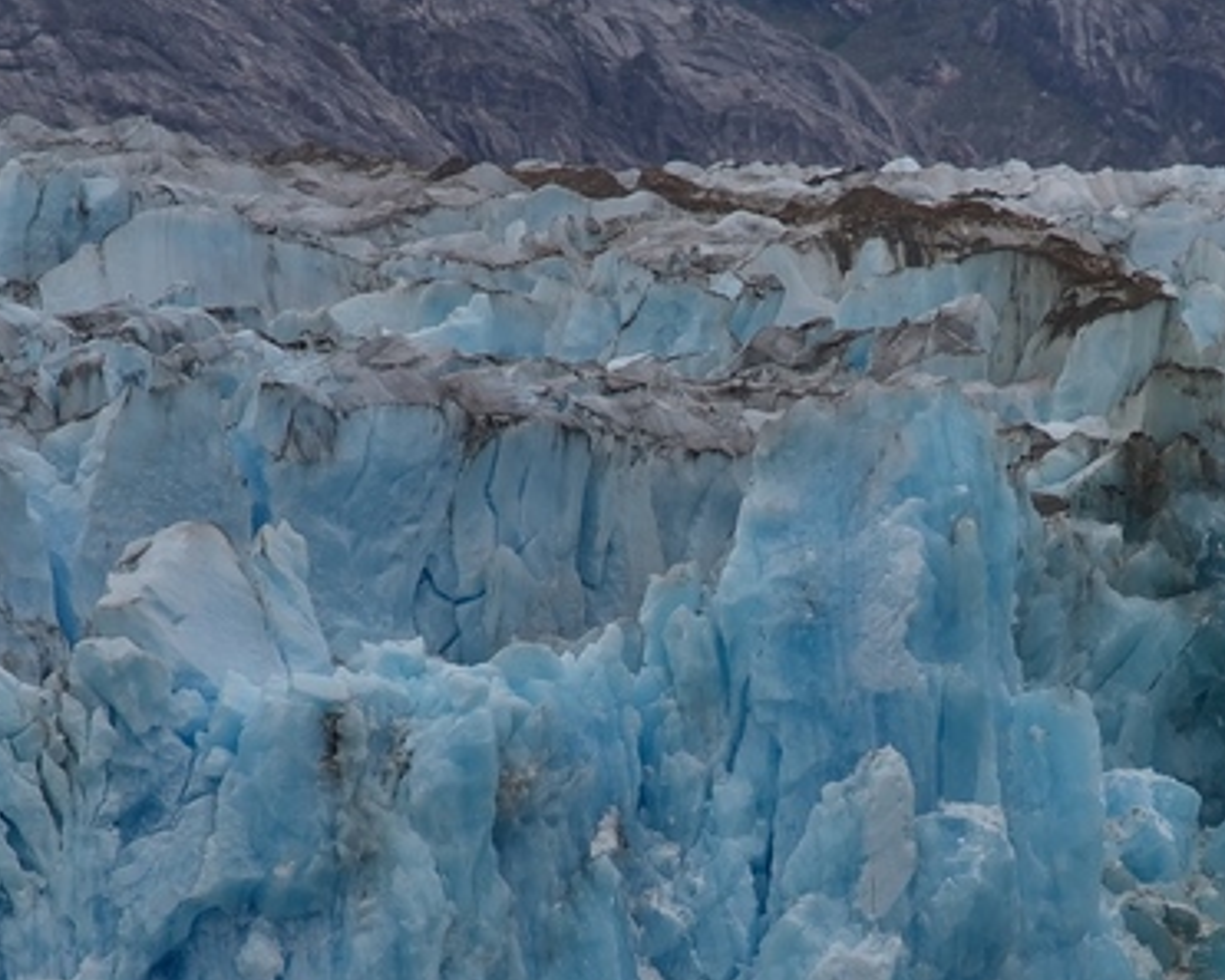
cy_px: 752
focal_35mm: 389
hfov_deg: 5.0
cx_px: 898
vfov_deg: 4.0
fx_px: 14107
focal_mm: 120
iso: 160
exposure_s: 1/250
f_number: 4
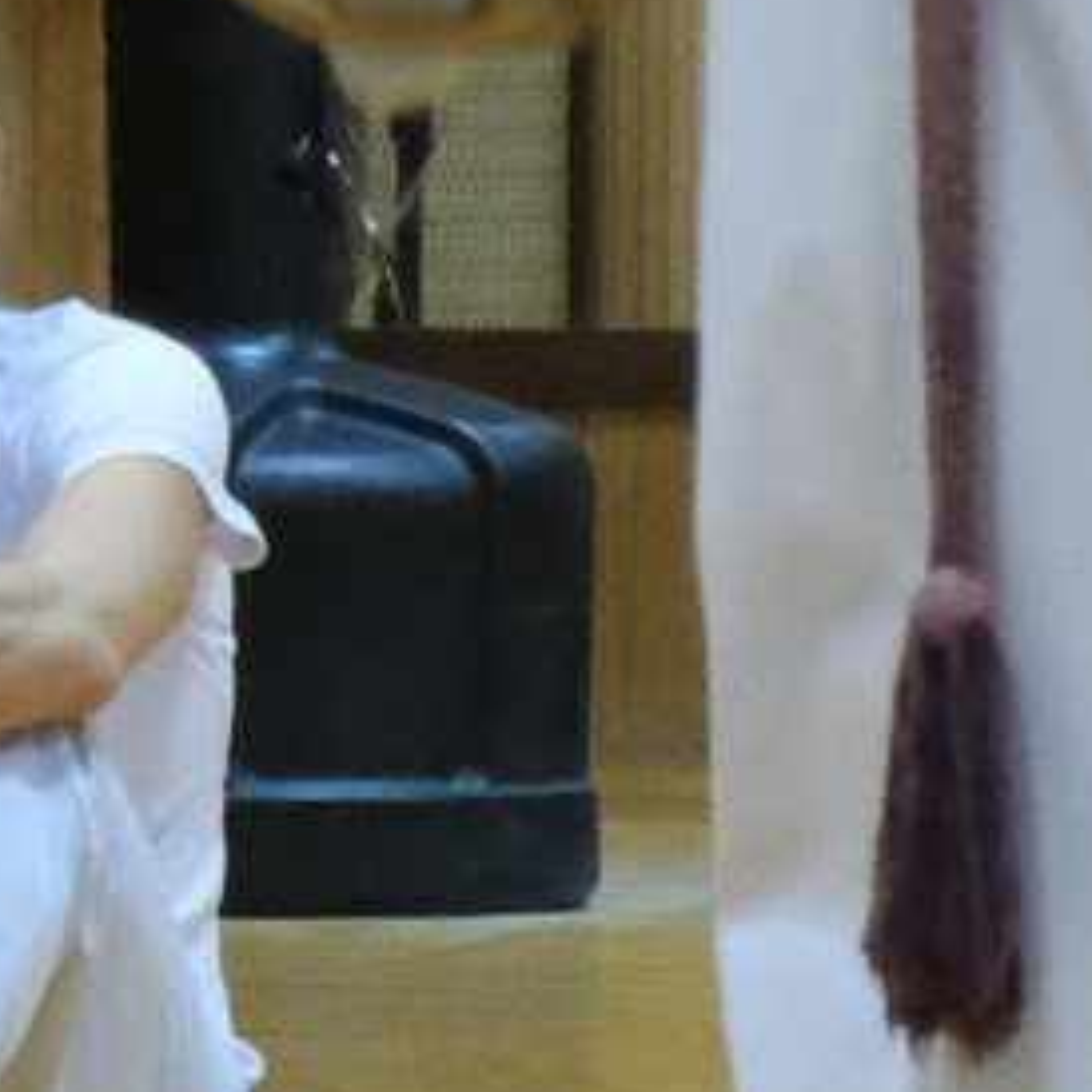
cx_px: -2933
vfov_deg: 3.2
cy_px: 149
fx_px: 19273
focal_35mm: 540
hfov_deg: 3.1
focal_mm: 45
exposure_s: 1/70
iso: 6400
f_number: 5.6
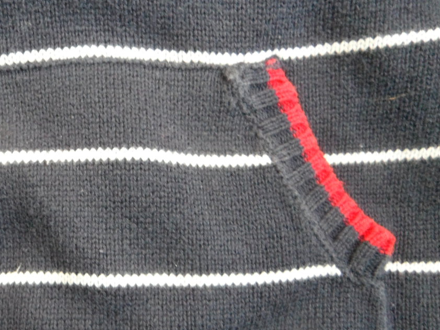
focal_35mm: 38
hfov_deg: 47.0
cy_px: 229
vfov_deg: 37.2
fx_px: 483
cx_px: 106
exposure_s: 1/30
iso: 400
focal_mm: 4.1
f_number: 2.9
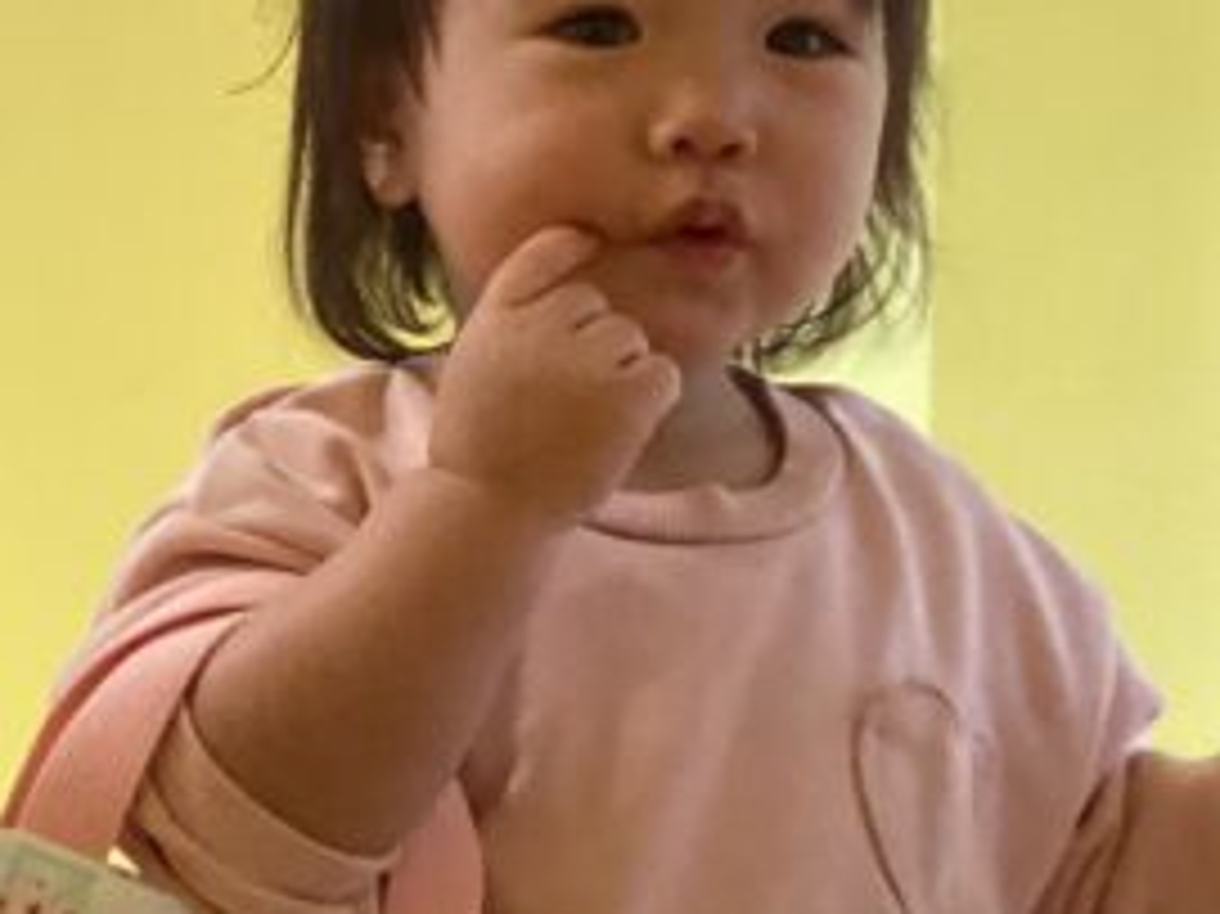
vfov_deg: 16.8
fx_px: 3100
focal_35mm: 88
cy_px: 468
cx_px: -216
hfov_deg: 20.9
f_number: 2.4
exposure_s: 1/60
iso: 320
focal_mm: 3.3
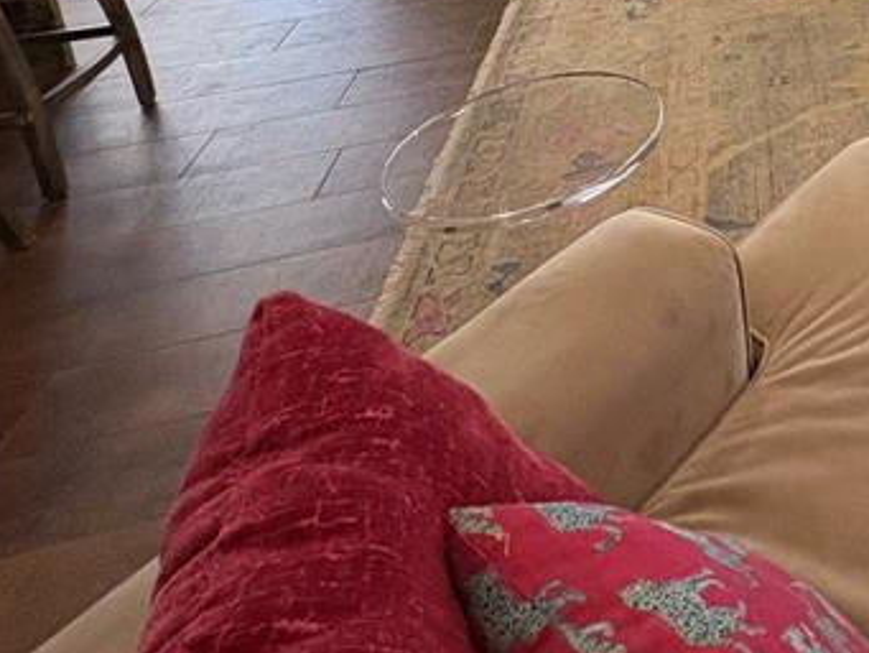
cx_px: 1116
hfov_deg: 33.4
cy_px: -242
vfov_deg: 27.4
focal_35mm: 42
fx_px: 1055
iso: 320
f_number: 2.2
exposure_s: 1/124
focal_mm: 2.22
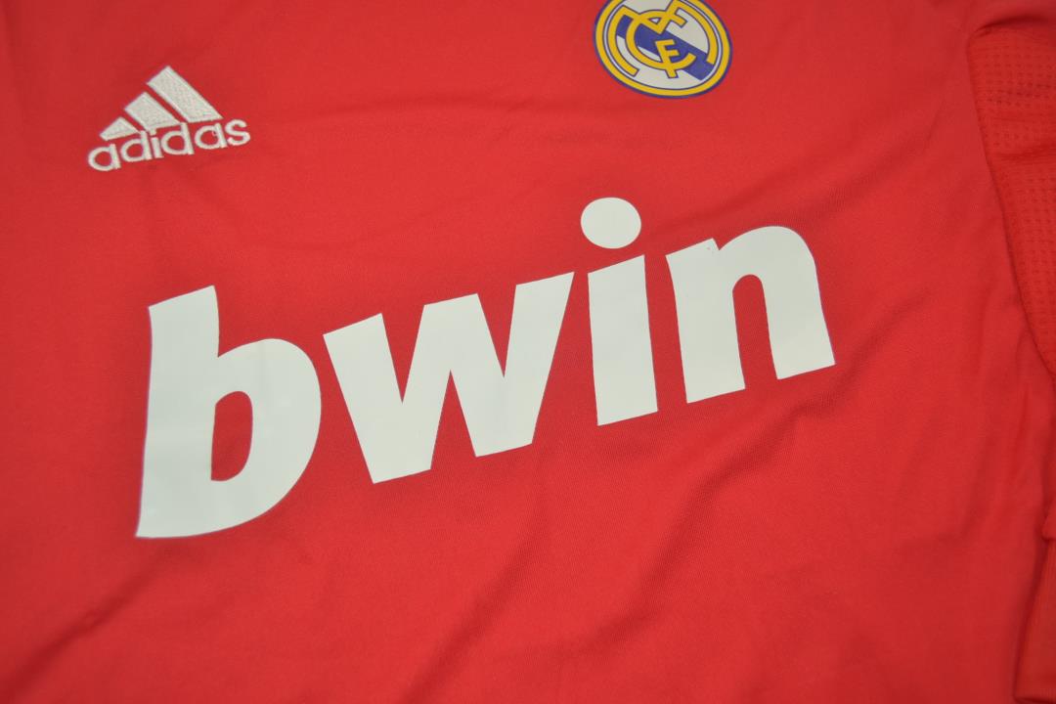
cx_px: 528
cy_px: 352
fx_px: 968
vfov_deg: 40.0
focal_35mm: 33
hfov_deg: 57.2
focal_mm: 22
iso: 200
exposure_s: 1/200
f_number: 4
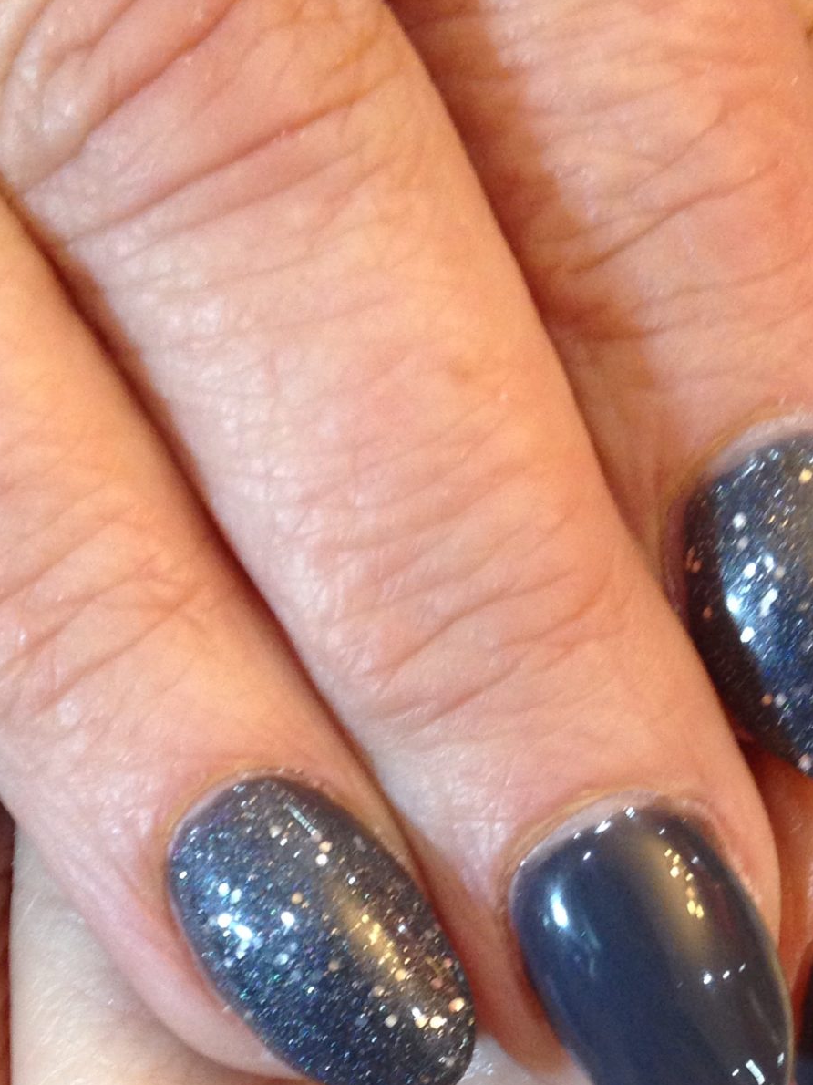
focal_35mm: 71
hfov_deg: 20.7
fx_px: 2224
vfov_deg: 26.2
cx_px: 362
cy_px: 1039
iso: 160
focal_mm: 4.12
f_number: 2.4
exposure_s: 1/20
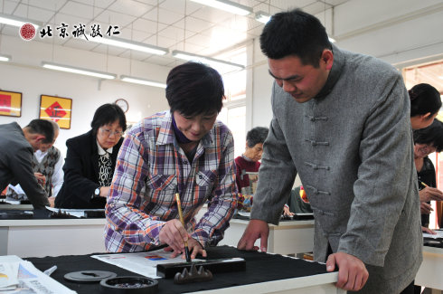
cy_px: 147
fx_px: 442
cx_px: 222
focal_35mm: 36
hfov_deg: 53.2
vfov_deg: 36.8
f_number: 4.5
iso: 640
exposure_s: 1/80
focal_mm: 24
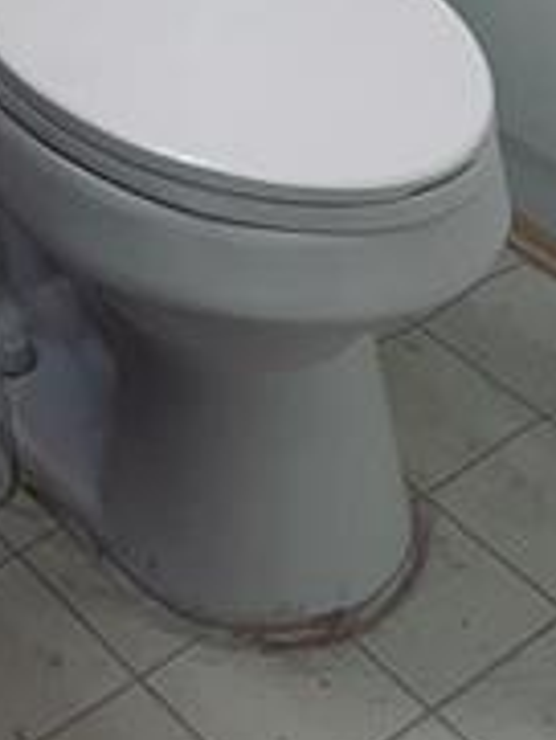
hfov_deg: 14.4
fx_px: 2182
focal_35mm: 102
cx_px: 37
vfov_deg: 15.0
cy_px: -805
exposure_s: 1/142
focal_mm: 6.86
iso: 64
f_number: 1.78
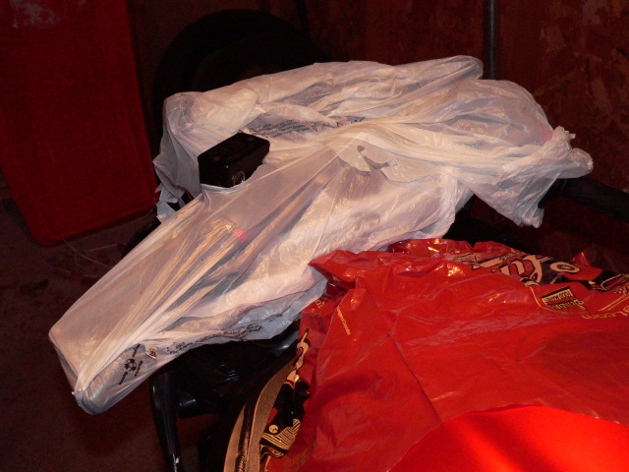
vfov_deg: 31.5
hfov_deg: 41.2
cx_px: 314
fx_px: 836
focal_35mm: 46
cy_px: 236
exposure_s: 1/60
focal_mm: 7.6
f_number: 2.8
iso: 400
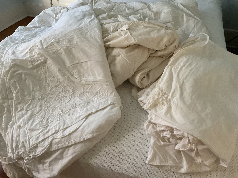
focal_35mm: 29
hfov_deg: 61.7
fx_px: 199
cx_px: 119
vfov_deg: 48.2
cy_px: 89
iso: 200
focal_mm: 3
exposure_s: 1/50
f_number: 1.8
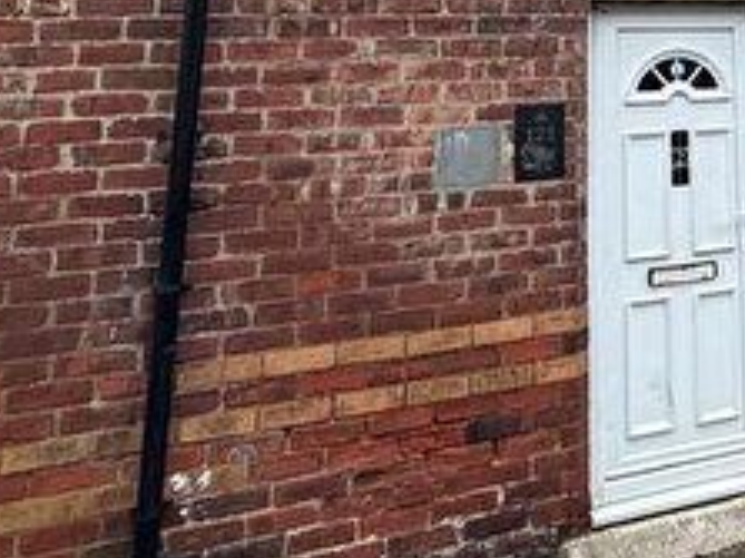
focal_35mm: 44
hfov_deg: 36.9
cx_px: 798
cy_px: -82
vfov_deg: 29.1
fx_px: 946
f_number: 2.2
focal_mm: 2.22
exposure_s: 1/78
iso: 320
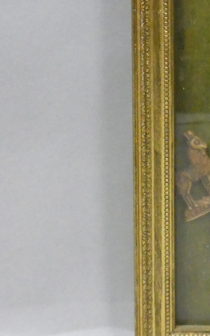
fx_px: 1227
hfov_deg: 9.6
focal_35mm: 134
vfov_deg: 15.1
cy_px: -46
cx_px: 279
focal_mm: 9.6
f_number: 4.1
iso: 1600
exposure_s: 1/60
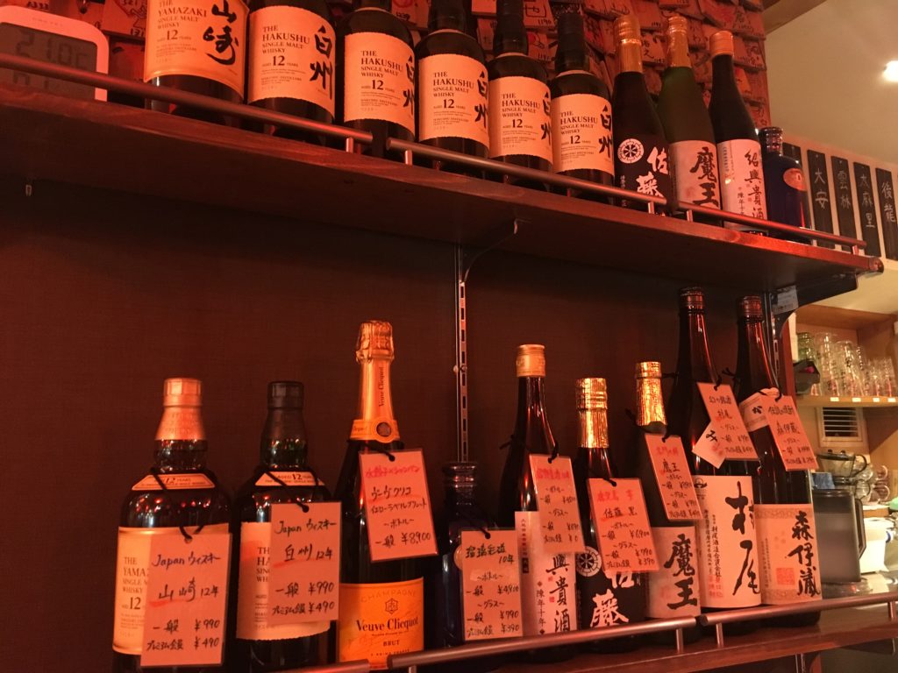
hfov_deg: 61.7
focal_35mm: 29
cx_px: 449
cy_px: 336
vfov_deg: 48.2
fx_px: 752
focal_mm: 4.15
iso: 320
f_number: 2.2
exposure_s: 1/15
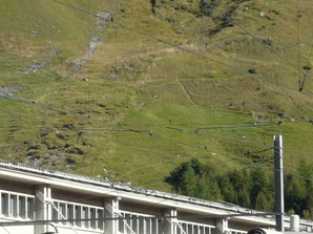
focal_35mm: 225
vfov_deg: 6.5
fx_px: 2033
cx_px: 421
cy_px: 391
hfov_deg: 8.7
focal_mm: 11.1
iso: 100
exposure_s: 1/250
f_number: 5.6
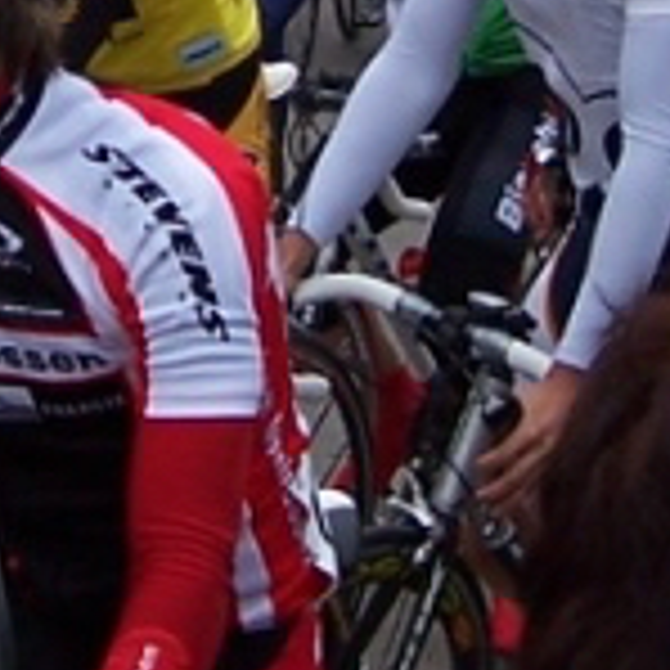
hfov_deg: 8.7
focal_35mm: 201
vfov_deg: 8.5
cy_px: -337
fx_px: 4401
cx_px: 72
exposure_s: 1/350
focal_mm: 5.5
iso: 80
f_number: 3.4
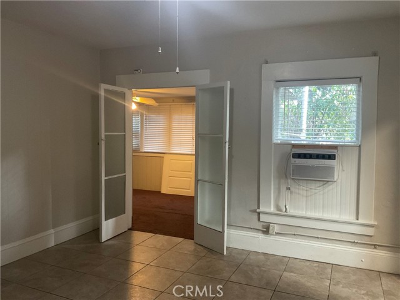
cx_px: 200
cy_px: 150
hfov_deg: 61.7
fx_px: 335
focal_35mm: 29
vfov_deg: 48.2
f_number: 1.8
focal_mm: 3
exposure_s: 1/40
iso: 200
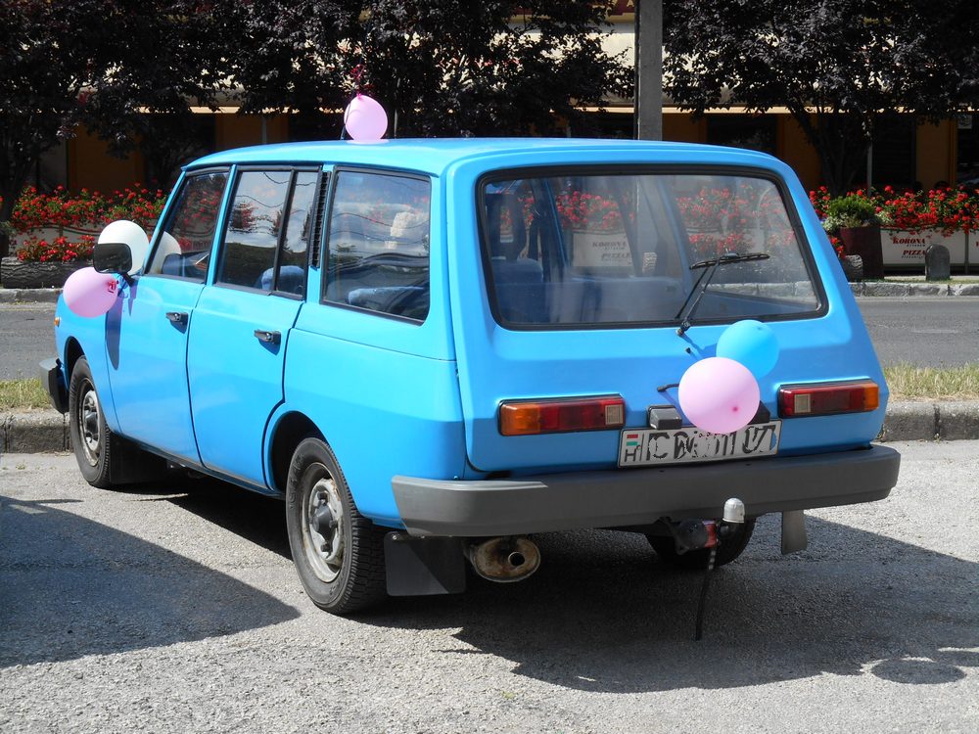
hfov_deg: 27.8
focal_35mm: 70
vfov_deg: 21.0
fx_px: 1980
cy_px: 367
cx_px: 490
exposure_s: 1/500
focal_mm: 12.5
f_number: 4.5
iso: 80
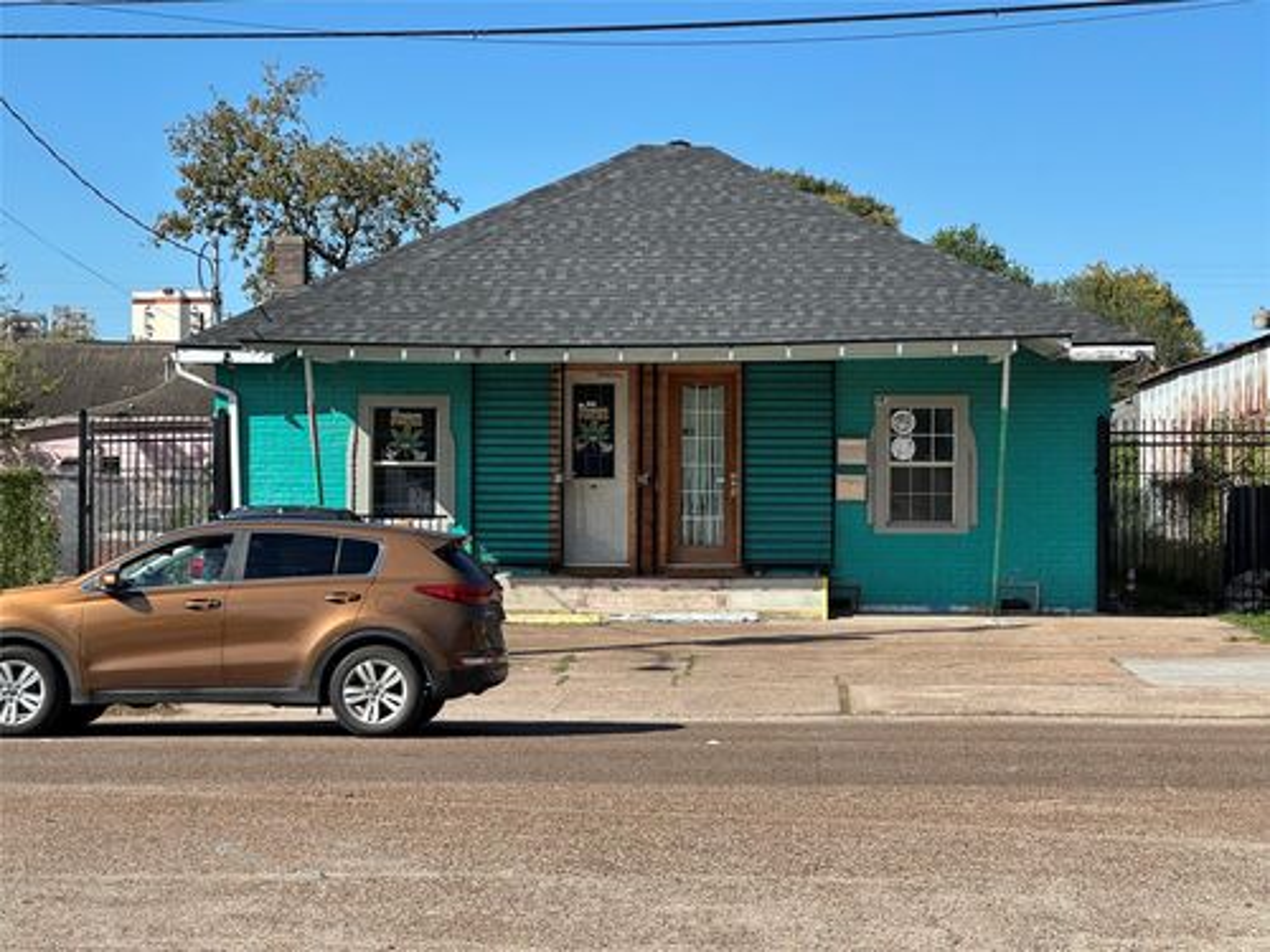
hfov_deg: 25.3
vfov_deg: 19.1
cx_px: 635
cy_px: 476
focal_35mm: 77
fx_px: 2825
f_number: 2.8
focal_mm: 9
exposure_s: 1/275
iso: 32
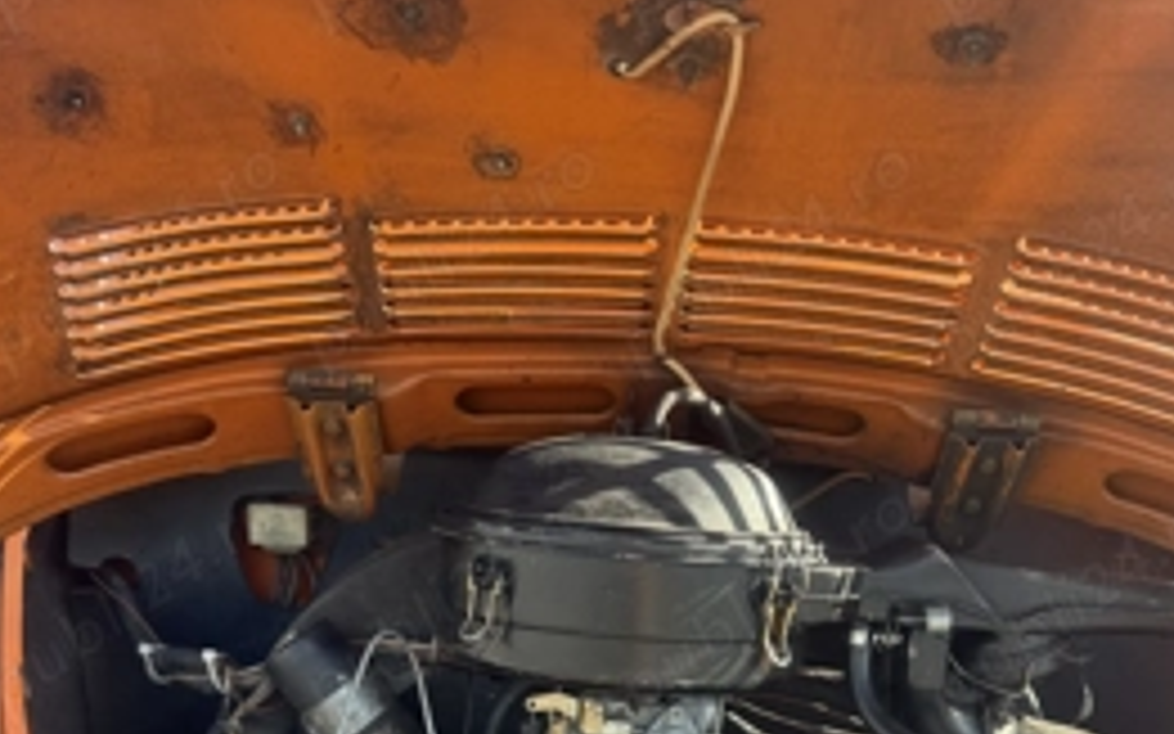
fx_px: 1248
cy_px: 675
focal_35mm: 39
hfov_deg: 50.4
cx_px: 607
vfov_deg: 31.1
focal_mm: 6.76
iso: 100
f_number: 1.78
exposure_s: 1/501
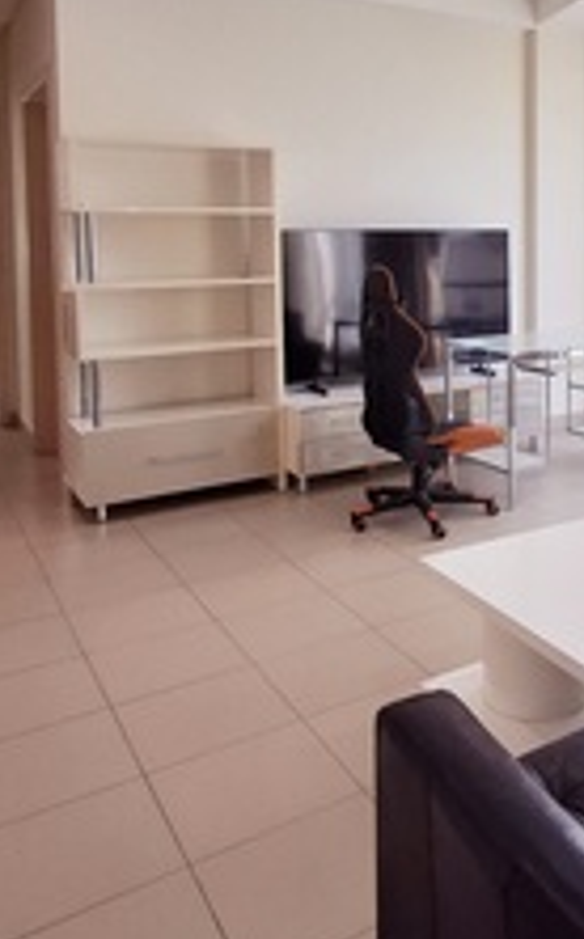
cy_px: 269
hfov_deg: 33.3
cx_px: 578
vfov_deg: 53.6
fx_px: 895
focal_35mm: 35
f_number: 2.2
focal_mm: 1.64
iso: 50
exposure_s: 1/100
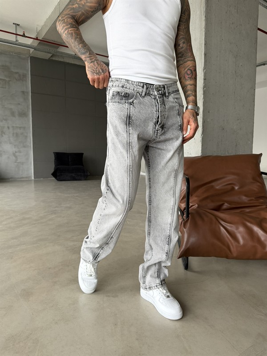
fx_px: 247
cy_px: 178
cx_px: 134
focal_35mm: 24
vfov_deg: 71.6
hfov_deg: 56.8
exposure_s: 1/121
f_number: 1.78
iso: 160
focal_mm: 6.76
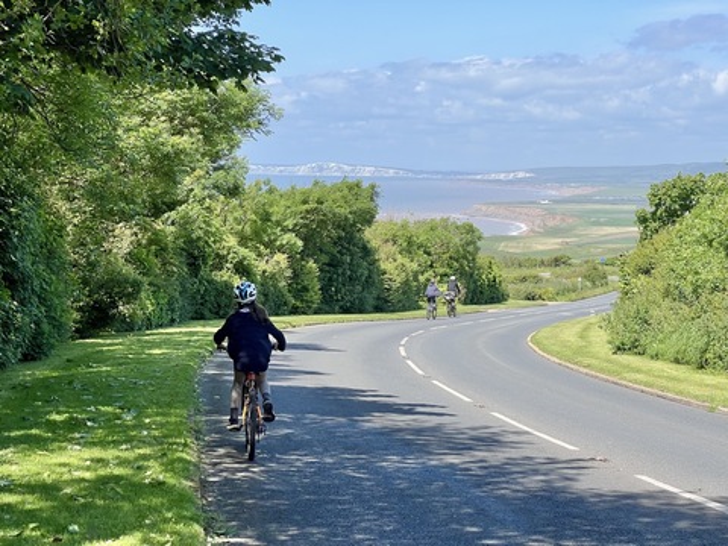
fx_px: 1619
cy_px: 273
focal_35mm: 77
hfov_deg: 25.3
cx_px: 364
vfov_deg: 19.1
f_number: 2.8
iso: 32
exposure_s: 1/515
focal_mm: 9
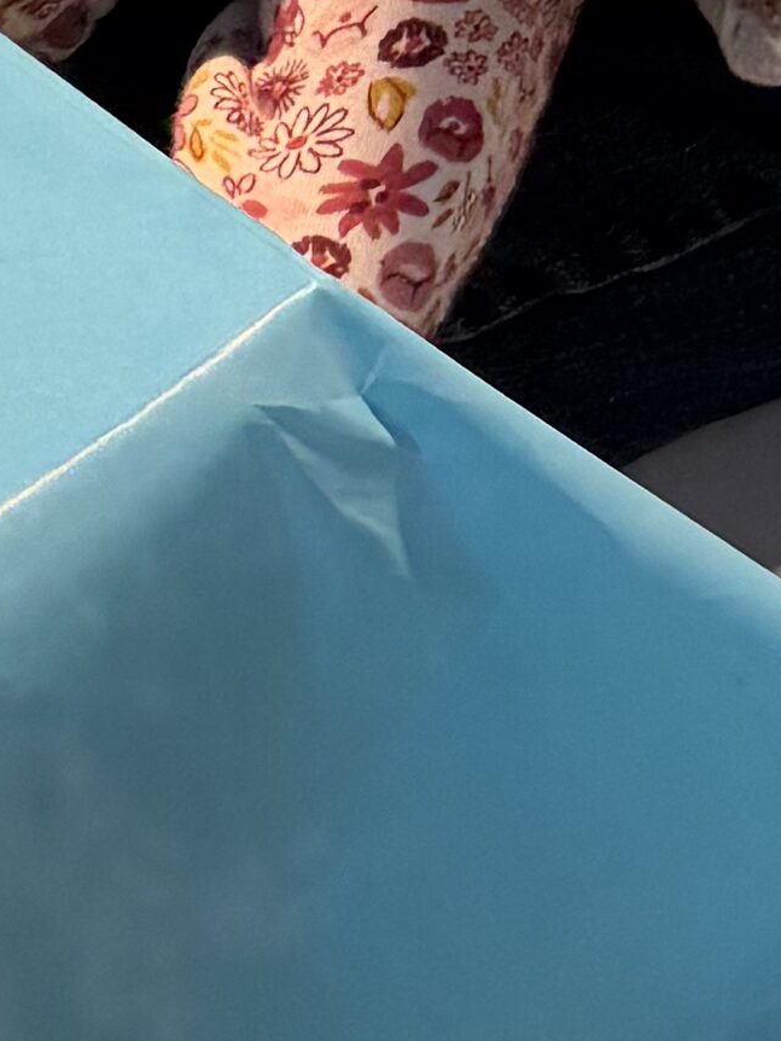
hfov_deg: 9.1
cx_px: 1217
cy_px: -1519
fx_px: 4781
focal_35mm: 159
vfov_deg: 10.5
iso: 200
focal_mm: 6.76
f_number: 1.78
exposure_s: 1/134
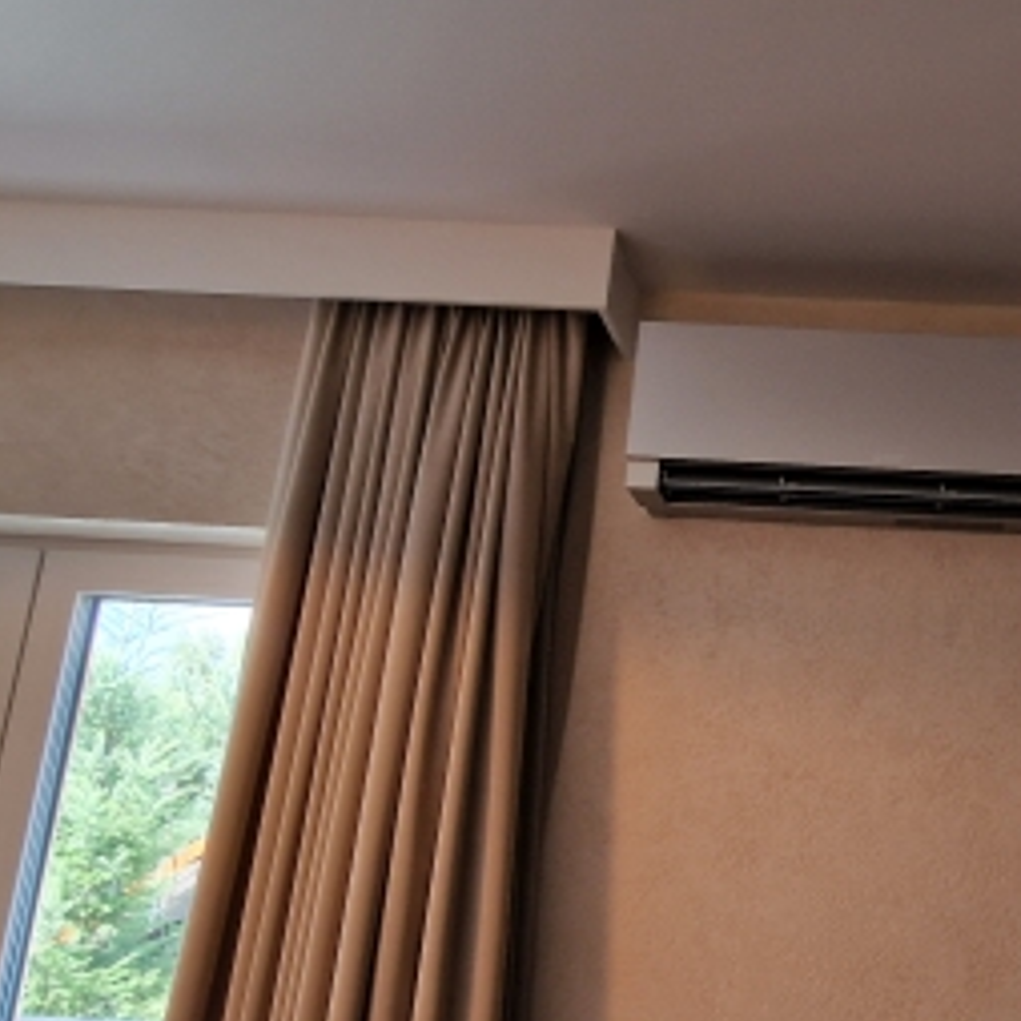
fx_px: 968
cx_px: 864
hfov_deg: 51.0
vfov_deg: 55.4
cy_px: 583
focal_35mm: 29
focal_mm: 2.2
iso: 50
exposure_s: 1/50
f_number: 2.2
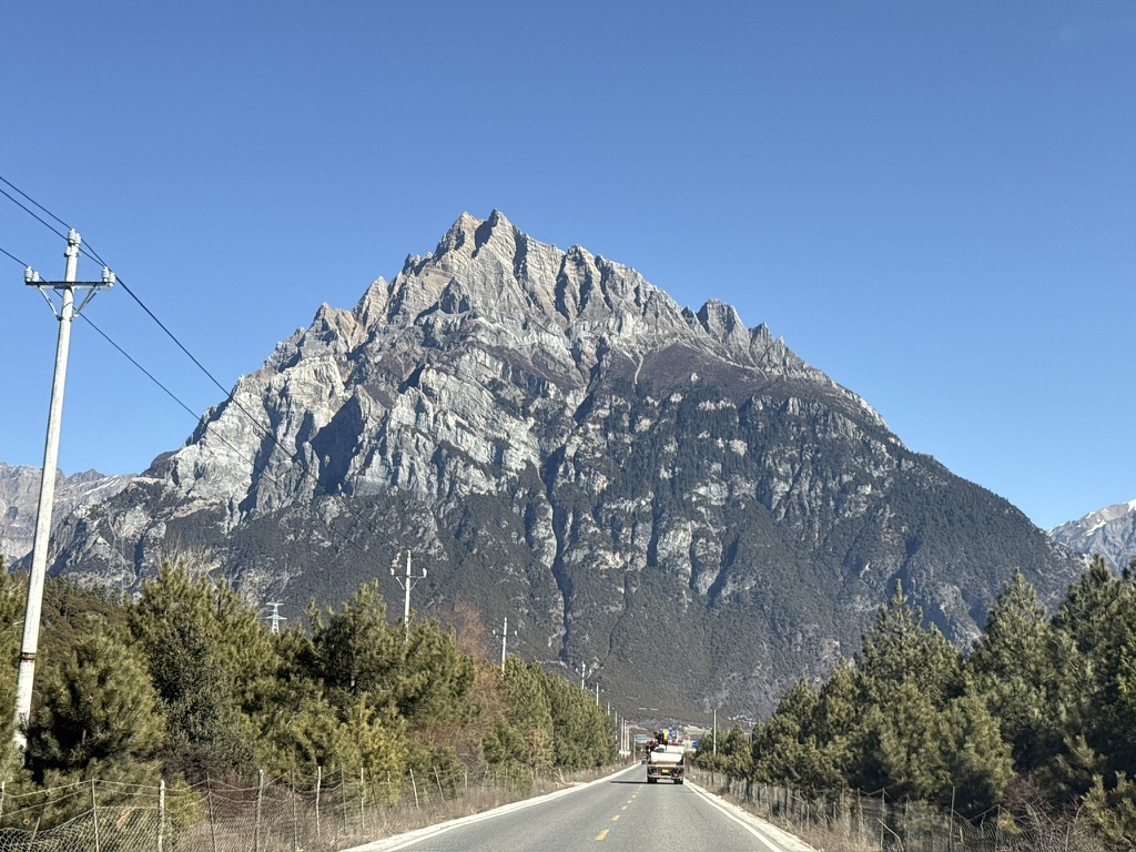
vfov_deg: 30.3
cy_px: 426
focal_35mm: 48
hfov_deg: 39.7
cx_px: 568
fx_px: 1575
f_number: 1.78
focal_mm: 6.76
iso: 64
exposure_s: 1/2415
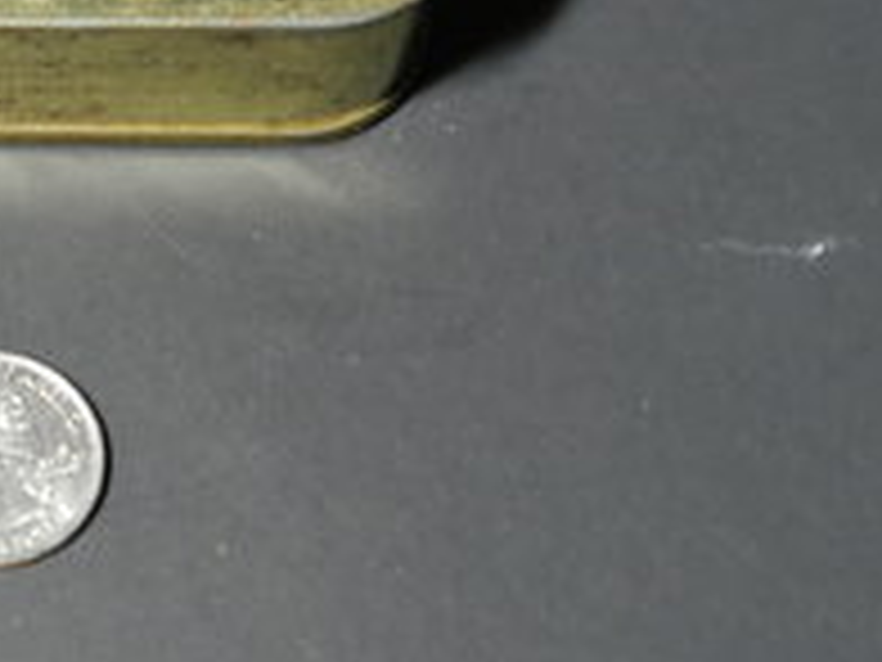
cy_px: 54
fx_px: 2752
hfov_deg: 17.8
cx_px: 0
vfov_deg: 13.6
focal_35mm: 108
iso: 400
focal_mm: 9.4
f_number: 4.4
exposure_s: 1/5
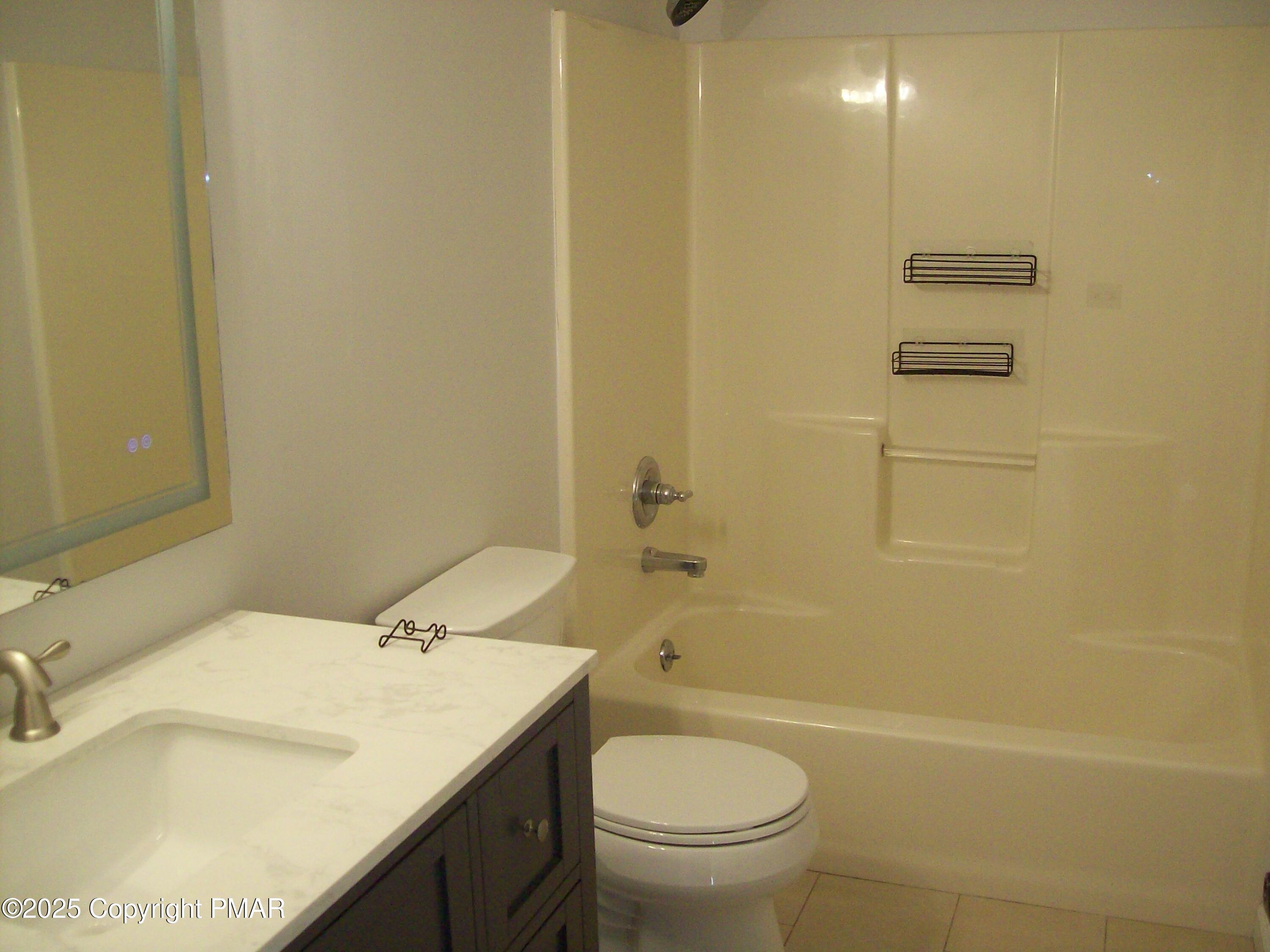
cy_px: 476
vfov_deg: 39.7
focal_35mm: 36
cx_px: 635
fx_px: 1321
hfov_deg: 51.4
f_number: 2.7
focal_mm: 6
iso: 200
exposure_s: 1/74.5
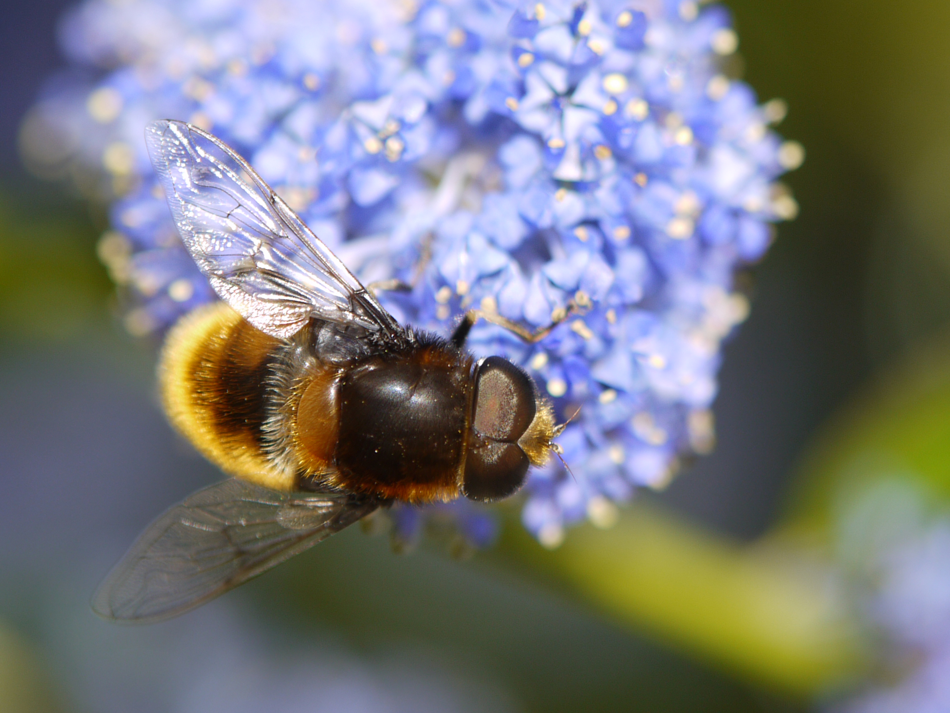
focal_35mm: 134
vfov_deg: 11.1
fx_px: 3677
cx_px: 475
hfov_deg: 14.7
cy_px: 356
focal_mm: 67
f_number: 5
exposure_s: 1/400
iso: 100
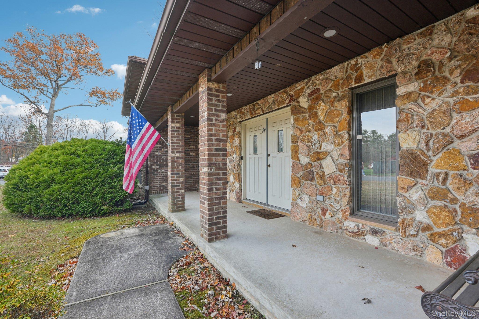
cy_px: 160
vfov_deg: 73.7
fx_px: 213
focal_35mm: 16
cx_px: 240
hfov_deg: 96.7
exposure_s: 1/30
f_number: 9
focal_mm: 16
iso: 200
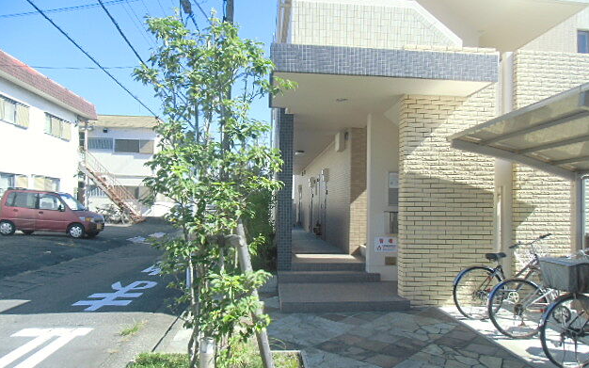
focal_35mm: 26
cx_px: 299
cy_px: 210
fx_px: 417
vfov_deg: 47.4
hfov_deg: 70.4
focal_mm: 4.24
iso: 64
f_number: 3
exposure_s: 1/320
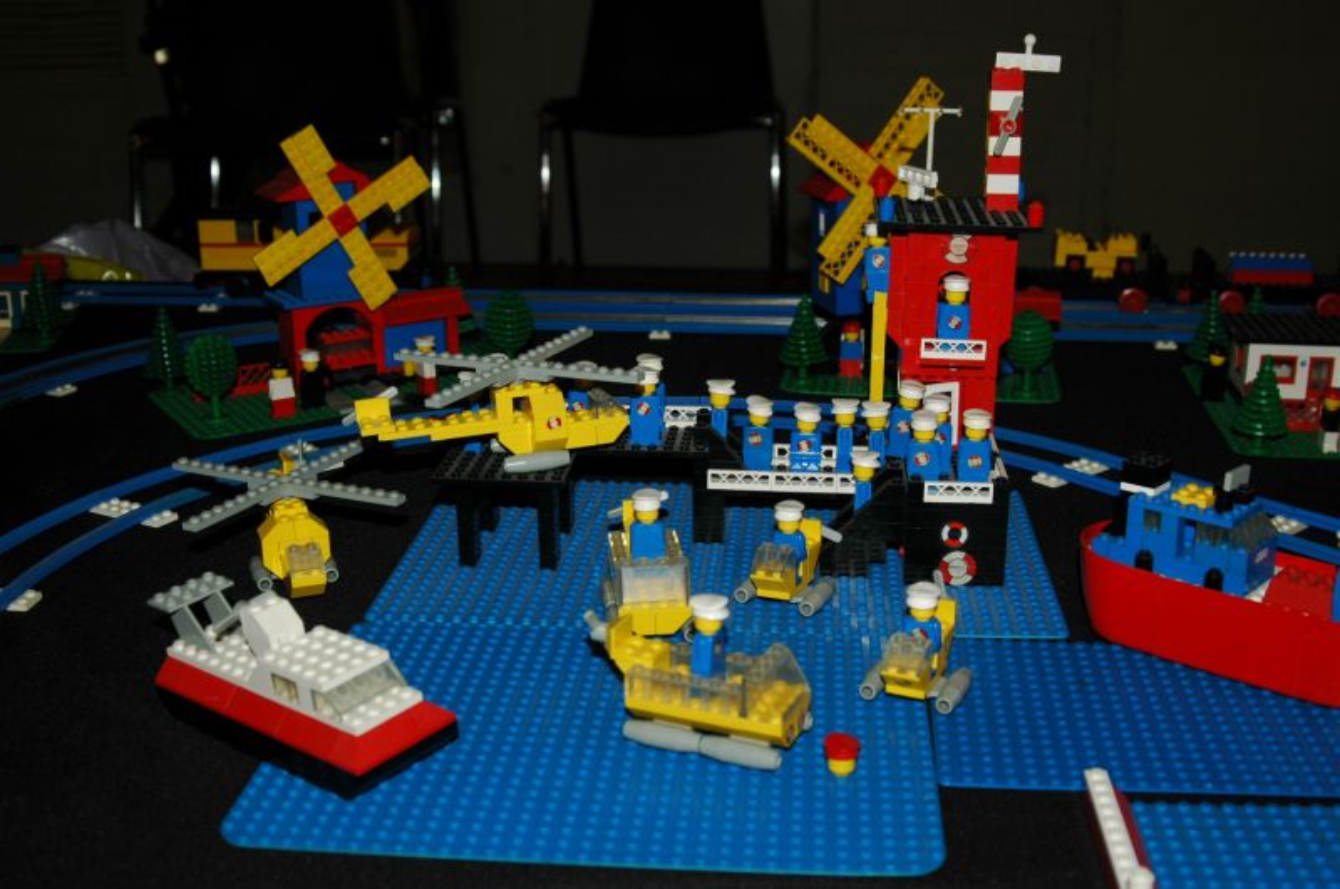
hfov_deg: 46.5
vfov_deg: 31.8
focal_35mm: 42
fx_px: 1561
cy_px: 444
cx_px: 670
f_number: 5.6
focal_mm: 28
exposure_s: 1/125
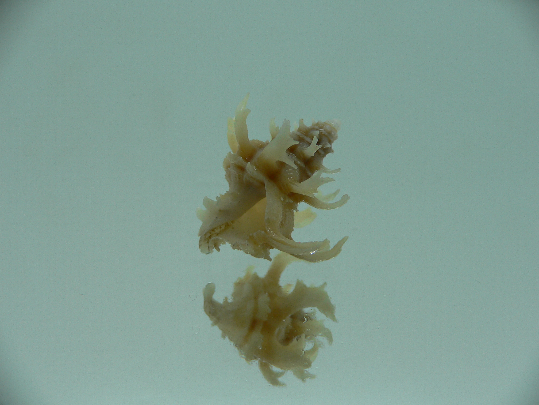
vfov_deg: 40.7
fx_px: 545
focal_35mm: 35
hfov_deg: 52.6
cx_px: 270
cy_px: 202
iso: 80
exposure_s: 1/80
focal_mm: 4.6
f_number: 2.8
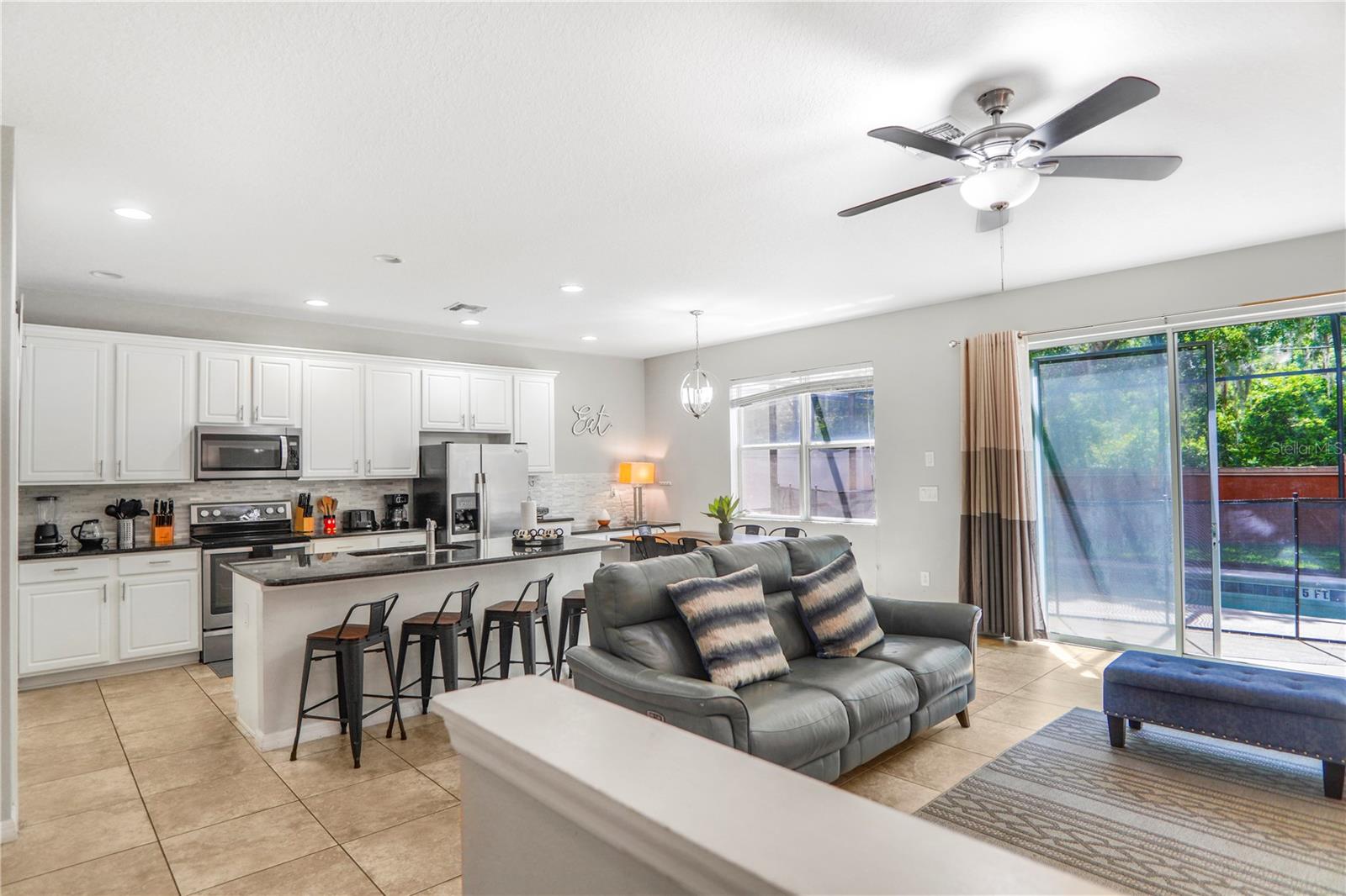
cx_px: 673
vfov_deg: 67.4
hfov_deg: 90.0
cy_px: 448
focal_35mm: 18
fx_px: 673
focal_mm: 12
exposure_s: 1/50
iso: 100
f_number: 2.2
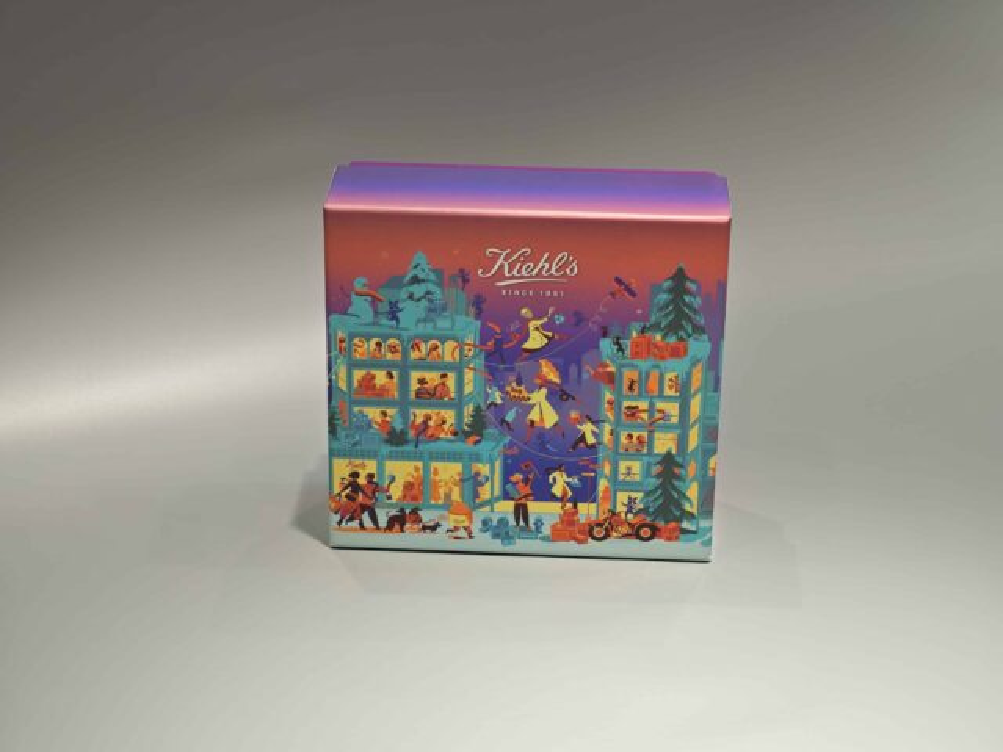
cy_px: 376
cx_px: 502
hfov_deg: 26.0
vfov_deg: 19.6
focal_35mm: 75
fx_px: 2173
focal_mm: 10.1
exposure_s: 1/100
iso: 200
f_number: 2
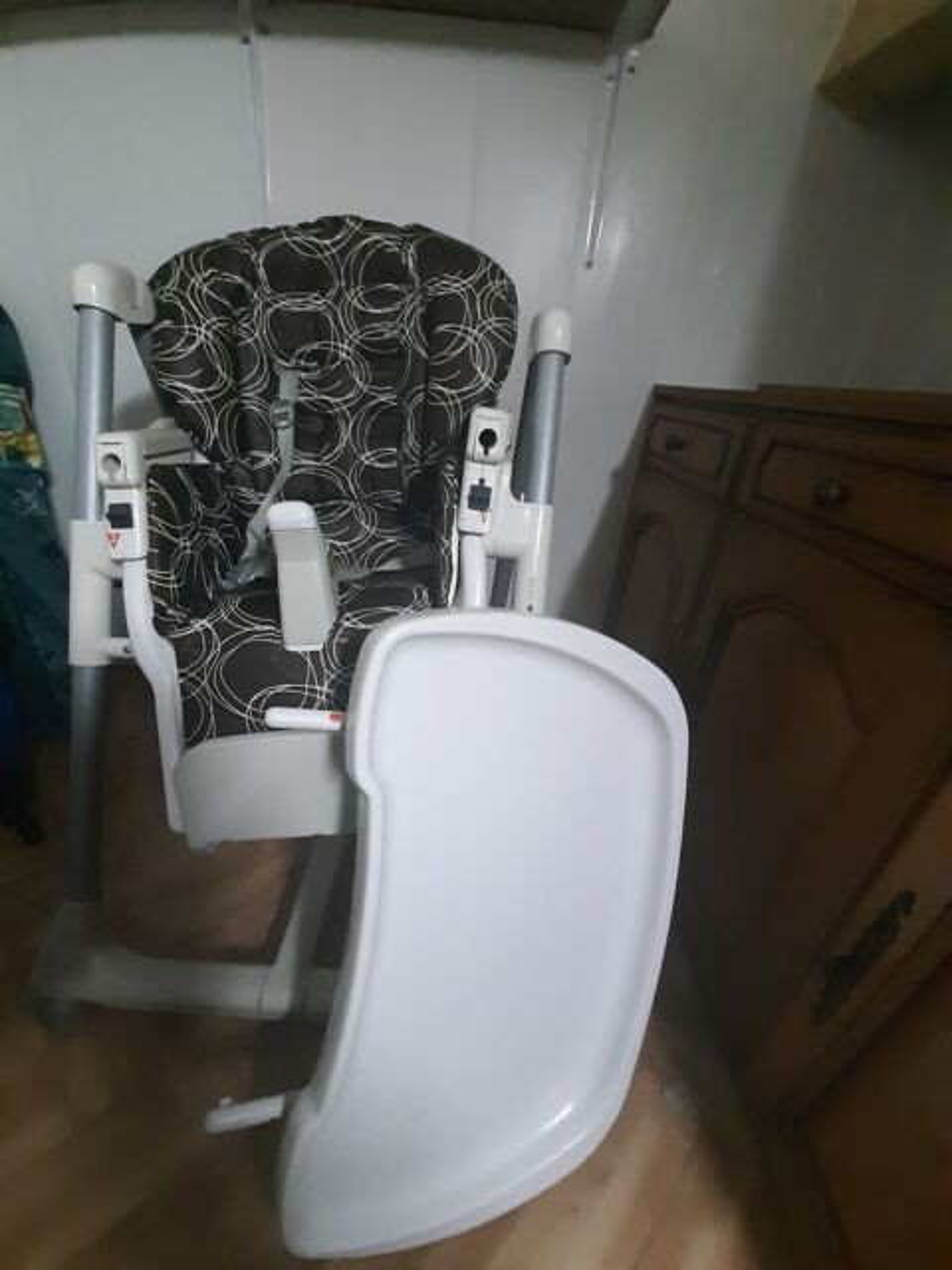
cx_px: 476
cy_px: 635
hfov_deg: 89.9
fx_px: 477
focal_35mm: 13
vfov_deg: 106.2
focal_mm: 1.42
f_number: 2.2
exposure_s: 1/20
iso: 640
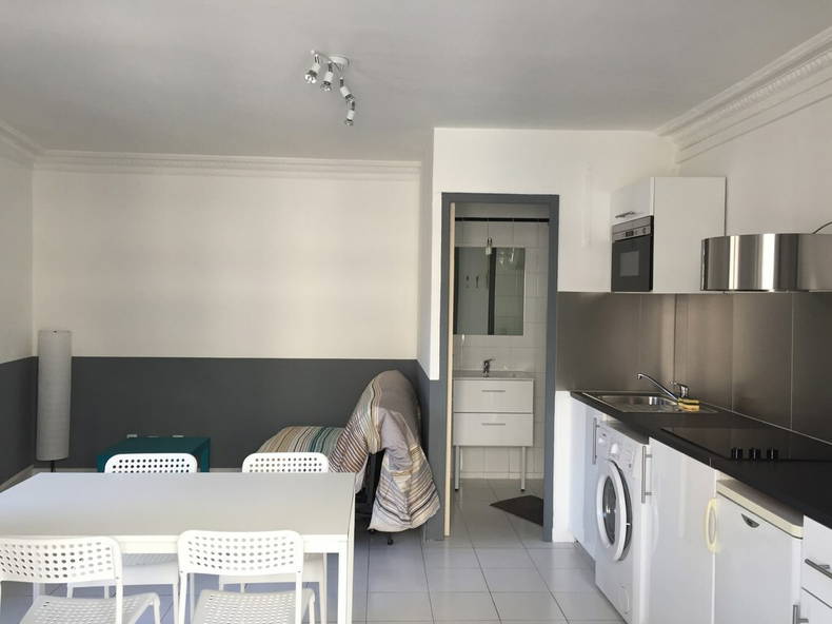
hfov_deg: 61.7
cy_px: 312
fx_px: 697
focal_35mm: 29
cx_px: 416
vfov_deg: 48.2
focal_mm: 4.15
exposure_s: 1/120
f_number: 2.2
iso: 50
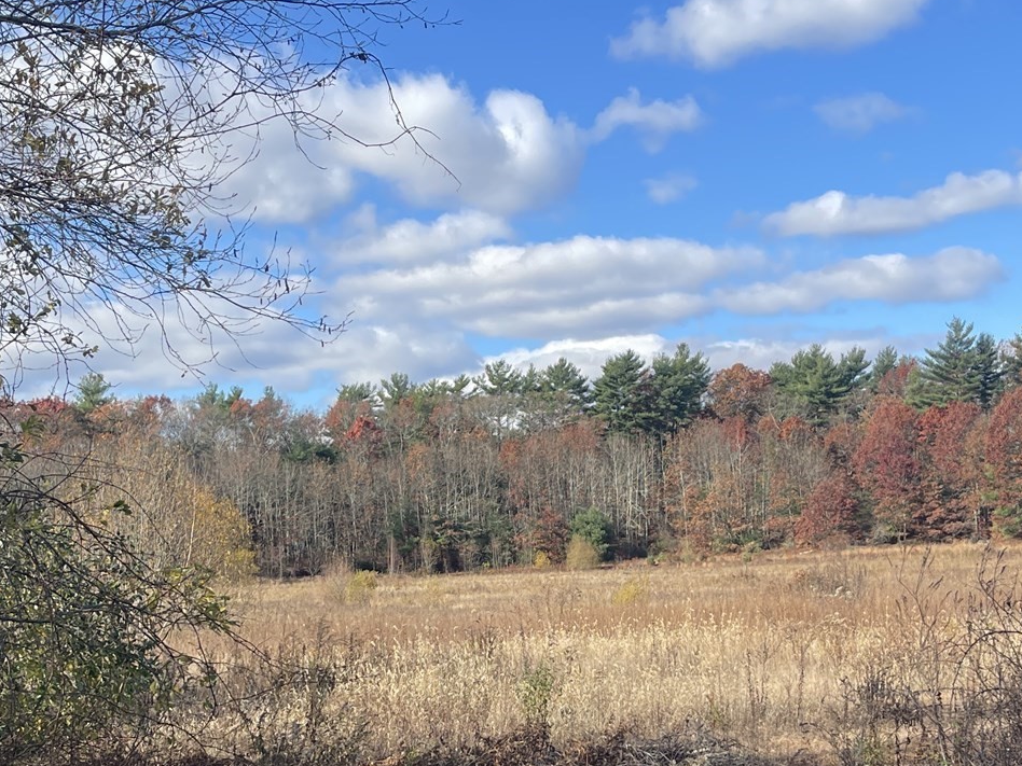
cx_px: 498
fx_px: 1594
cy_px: 572
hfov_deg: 35.5
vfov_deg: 26.7
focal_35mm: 54
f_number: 1.6
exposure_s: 1/2083
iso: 32
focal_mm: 5.1
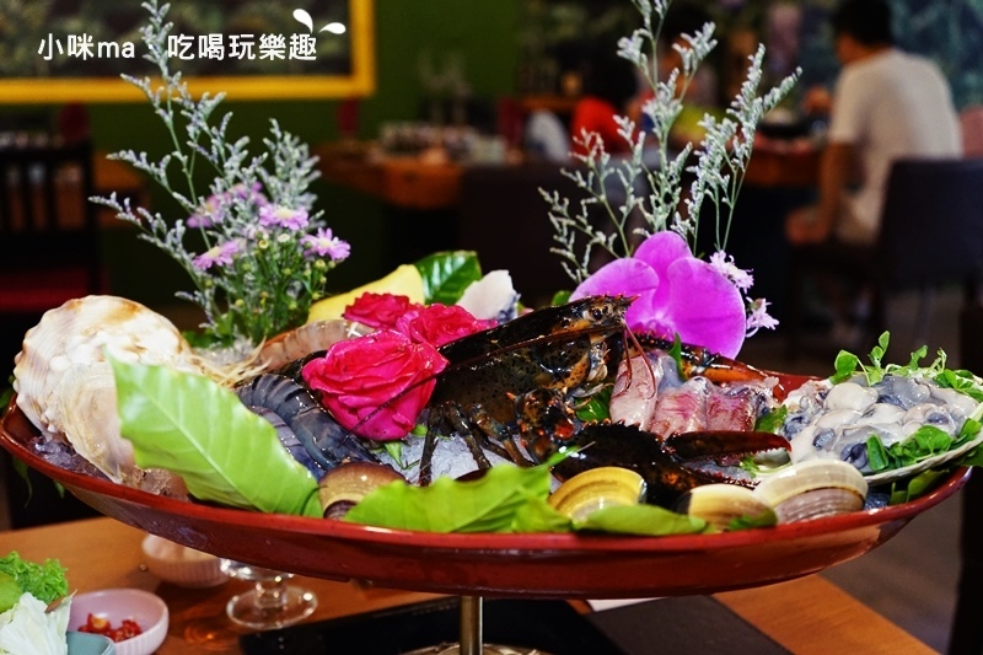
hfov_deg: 48.5
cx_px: 492
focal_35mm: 40
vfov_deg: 33.4
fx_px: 1092
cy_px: 328
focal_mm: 40
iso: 3200
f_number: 4
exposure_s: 1/60
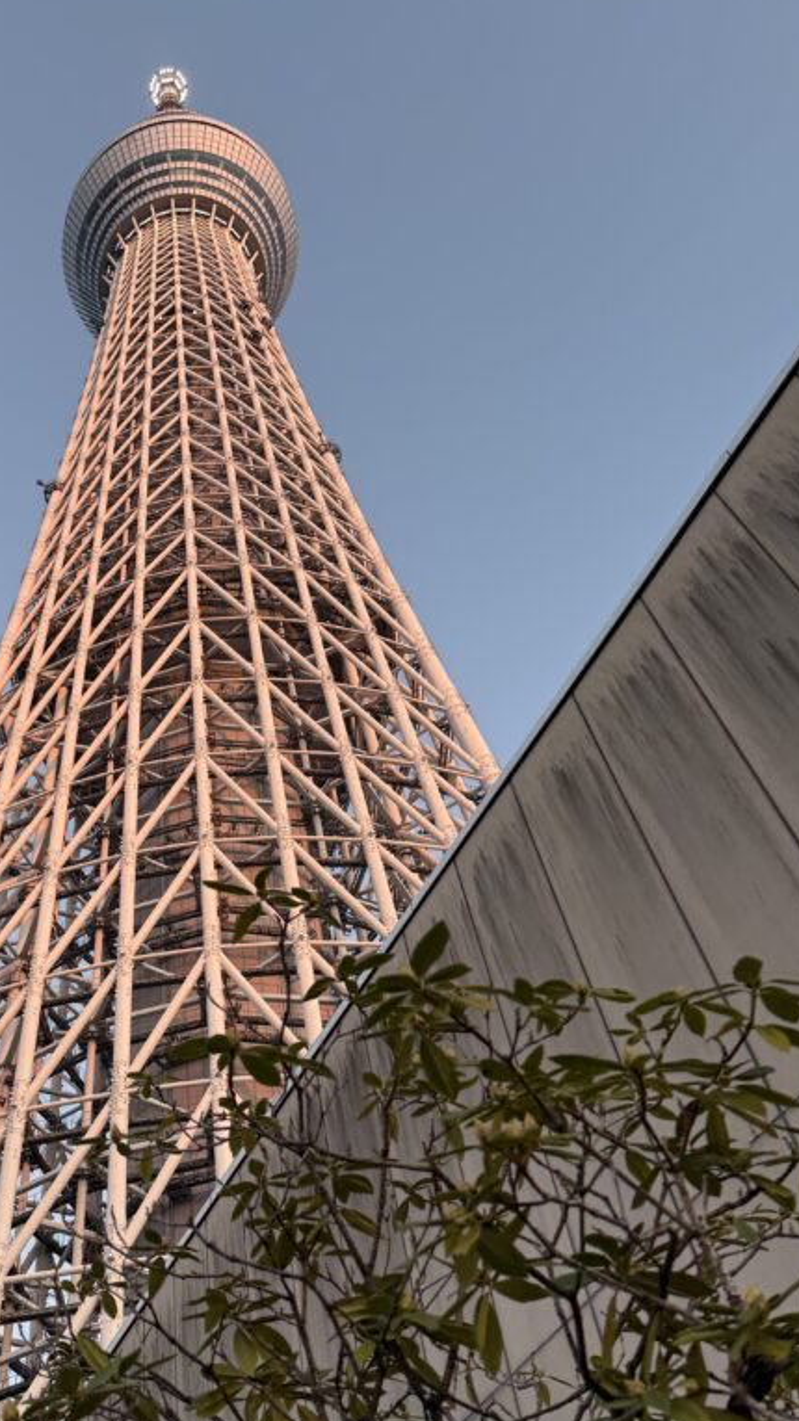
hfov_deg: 32.6
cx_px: 138
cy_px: 836
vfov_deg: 56.3
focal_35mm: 35
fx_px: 1319
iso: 64
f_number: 1.78
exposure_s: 1/231
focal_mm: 6.76
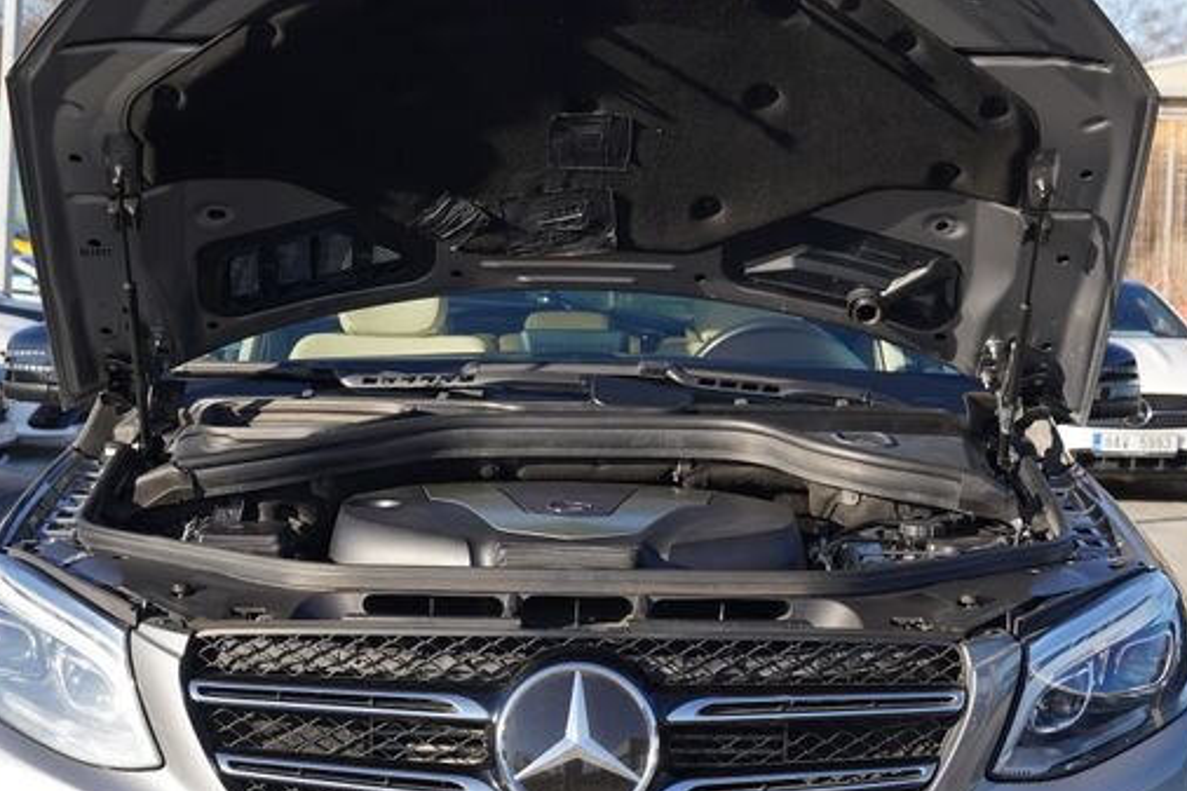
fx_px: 2736
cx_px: 582
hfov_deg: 24.5
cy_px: 518
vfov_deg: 16.4
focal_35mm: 83
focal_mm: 41
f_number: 5.6
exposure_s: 1/200
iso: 100
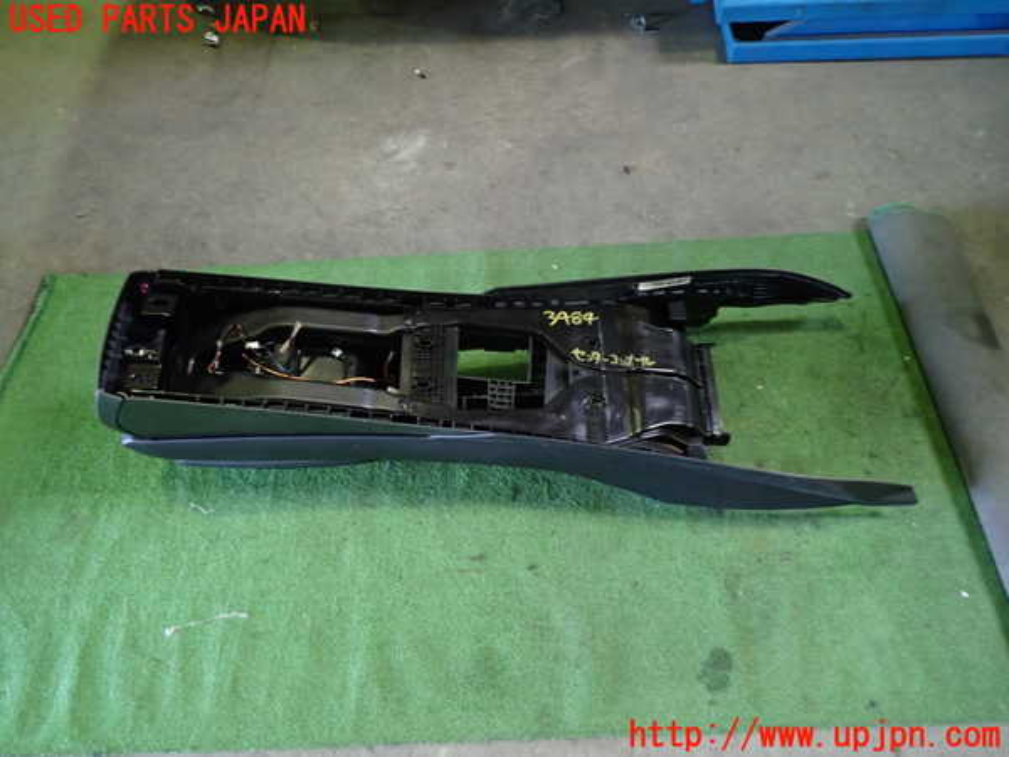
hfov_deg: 69.4
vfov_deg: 54.9
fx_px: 729
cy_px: 378
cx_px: 504
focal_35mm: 25
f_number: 2
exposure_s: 1/30
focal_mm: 4.5
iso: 500
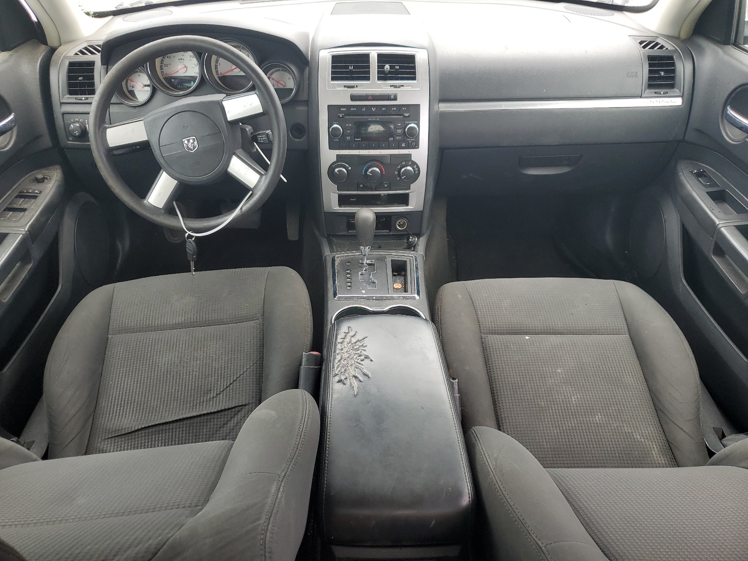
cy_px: 280
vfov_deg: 53.1
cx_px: 374
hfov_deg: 67.3
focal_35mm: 26
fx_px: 562
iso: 50
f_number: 1.5
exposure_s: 1/233
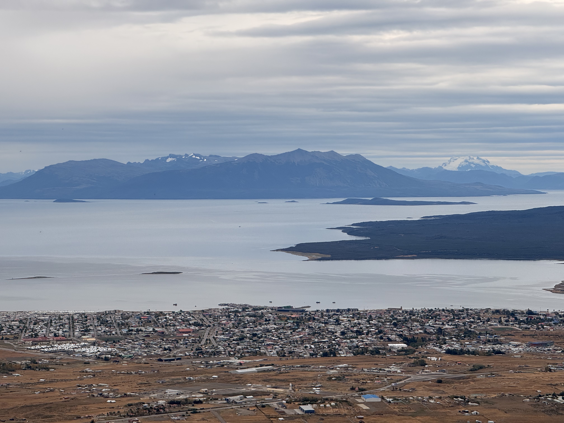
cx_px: 282
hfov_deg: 16.4
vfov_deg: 12.3
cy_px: 212
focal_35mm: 120
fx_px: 1955
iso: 50
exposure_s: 1/1130
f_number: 2.8
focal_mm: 15.66
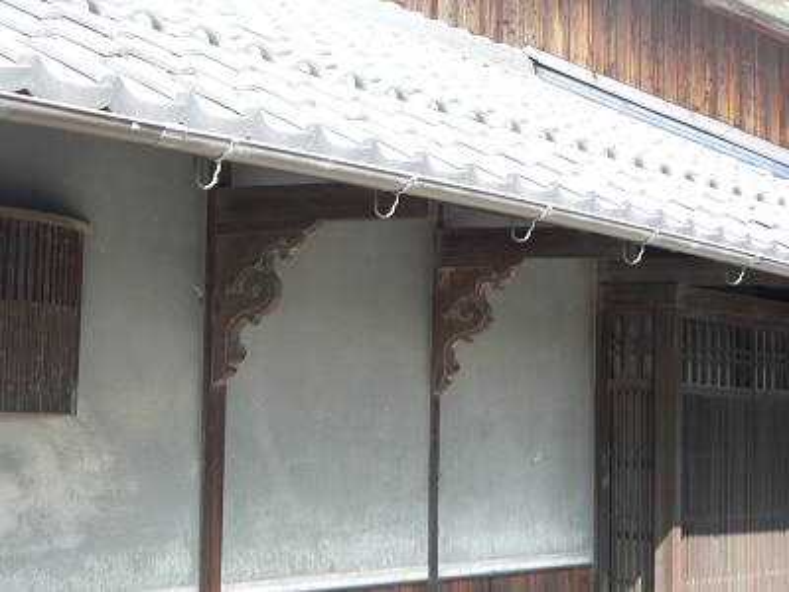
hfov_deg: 22.0
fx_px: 2029
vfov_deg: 16.6
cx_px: 394
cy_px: 296
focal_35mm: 89
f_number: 4
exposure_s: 1/125
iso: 80
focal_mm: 14.9
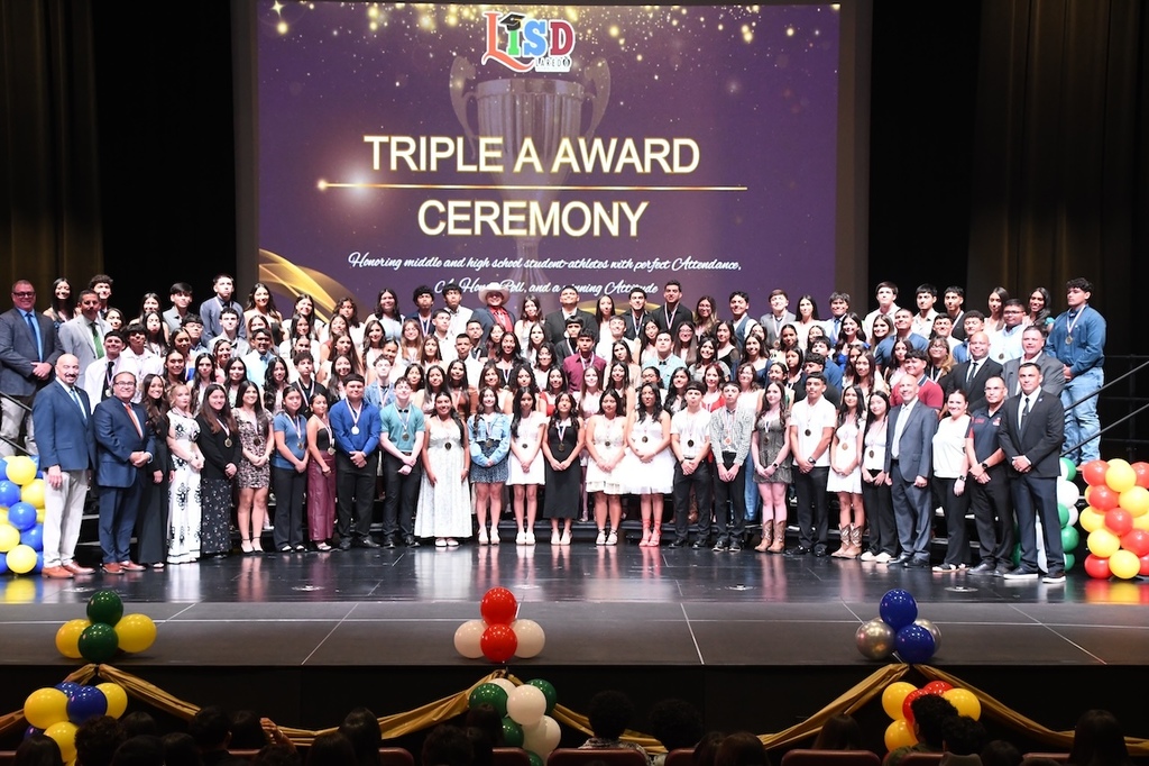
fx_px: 2297
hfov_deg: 28.1
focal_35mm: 72
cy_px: 383
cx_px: 574
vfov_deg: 18.9
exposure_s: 1/60
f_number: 5.6
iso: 2500
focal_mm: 48
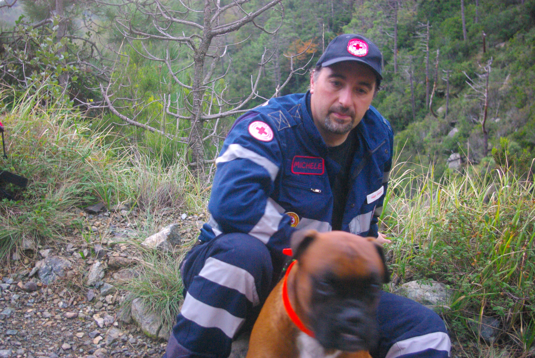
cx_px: 268
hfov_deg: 42.3
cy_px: 179
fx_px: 692
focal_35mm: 46
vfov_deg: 29.0
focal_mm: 31
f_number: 4
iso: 1600
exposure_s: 1/45
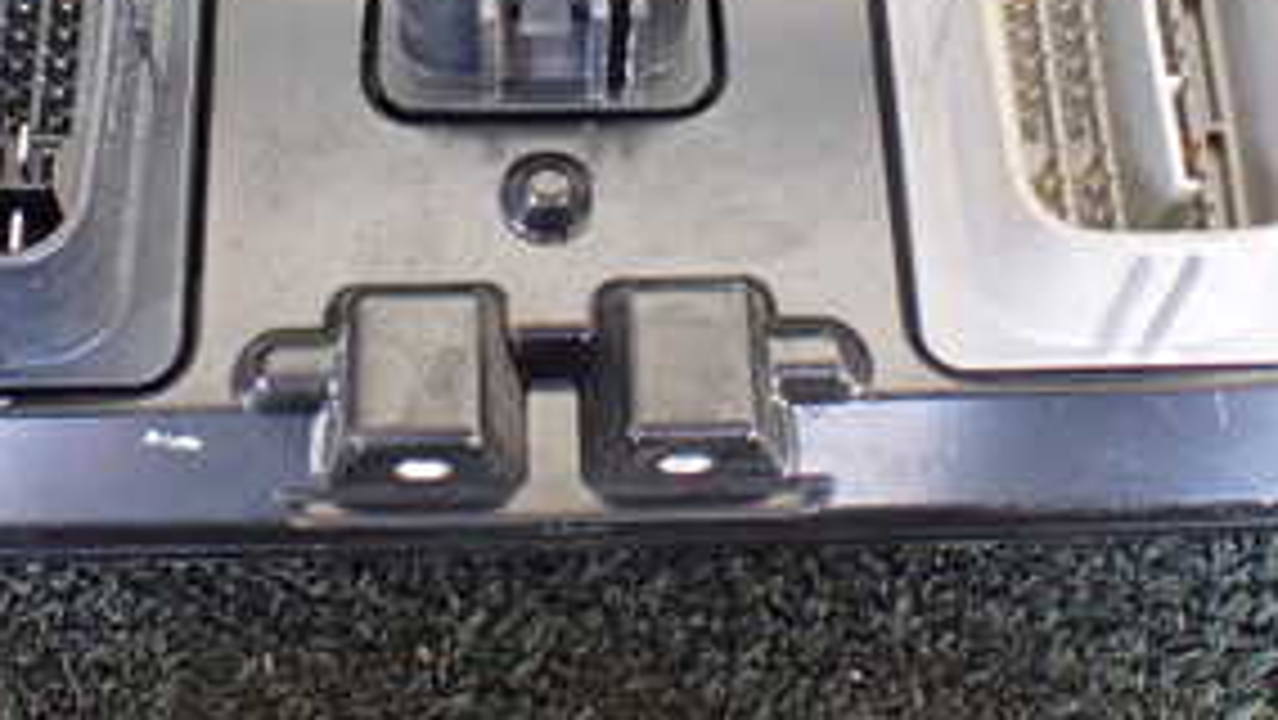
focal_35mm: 69
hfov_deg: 30.5
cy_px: -27
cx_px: 513
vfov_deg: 17.0
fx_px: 2339
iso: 800
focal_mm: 5.4
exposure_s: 1/50
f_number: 2.3
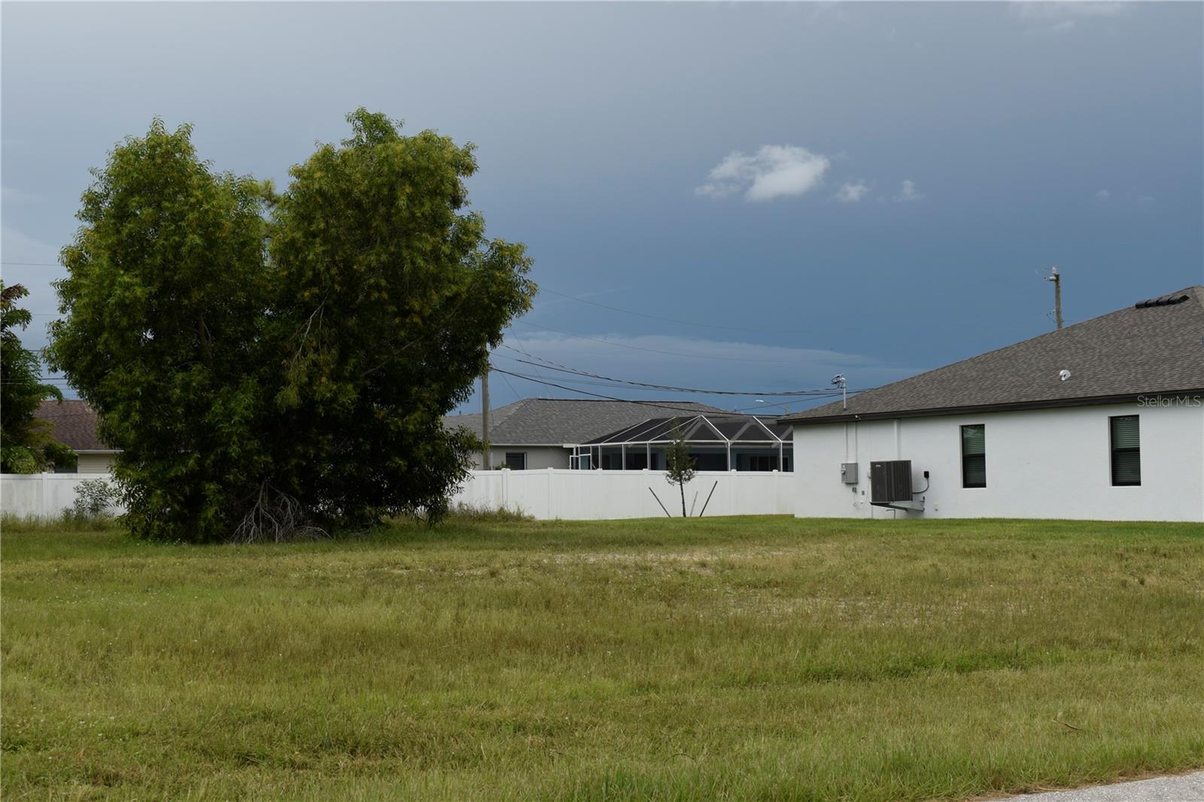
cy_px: 401
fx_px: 1705
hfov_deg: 38.9
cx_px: 602
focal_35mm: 51
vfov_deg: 26.5
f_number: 9
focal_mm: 34
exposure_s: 1/200
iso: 100
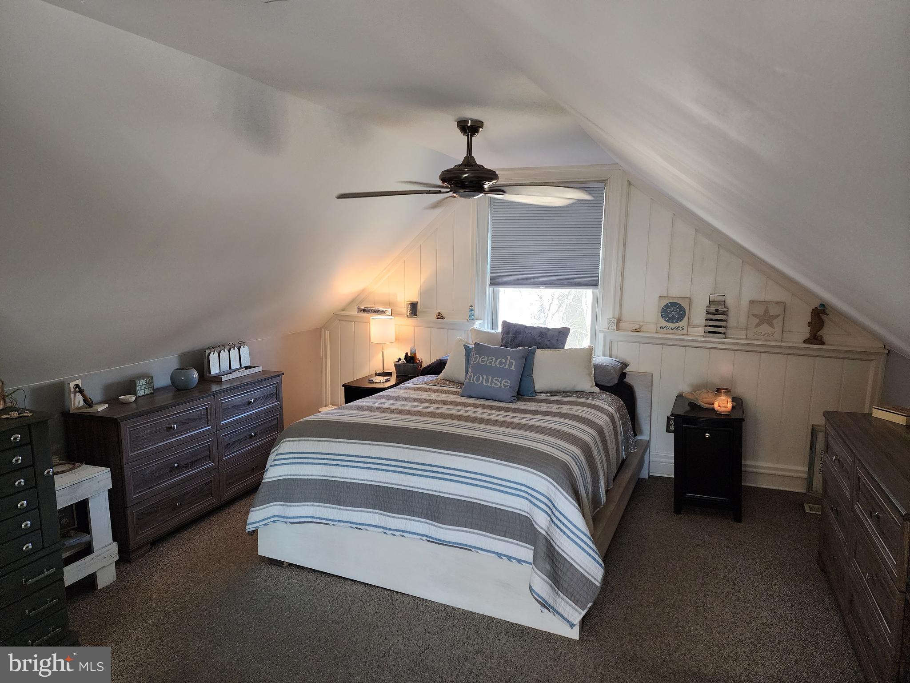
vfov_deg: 58.9
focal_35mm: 23
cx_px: 455
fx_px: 605
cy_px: 342
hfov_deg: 73.9
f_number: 1.8
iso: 500
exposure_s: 1/120
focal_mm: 6.4
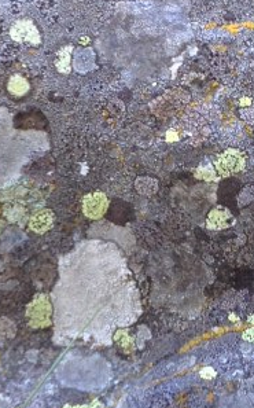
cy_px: 253
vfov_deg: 13.1
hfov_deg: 8.2
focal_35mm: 160
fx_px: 1776
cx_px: 95
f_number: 2.4
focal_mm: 4.28
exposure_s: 1/40
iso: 64
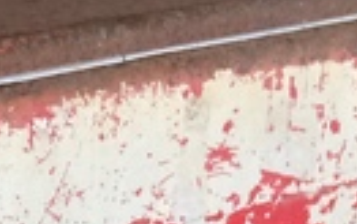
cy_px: 432
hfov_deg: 9.4
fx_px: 1762
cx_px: -685
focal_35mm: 181
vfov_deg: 7.0
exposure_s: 1/30
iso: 32
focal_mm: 4.15
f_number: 2.2
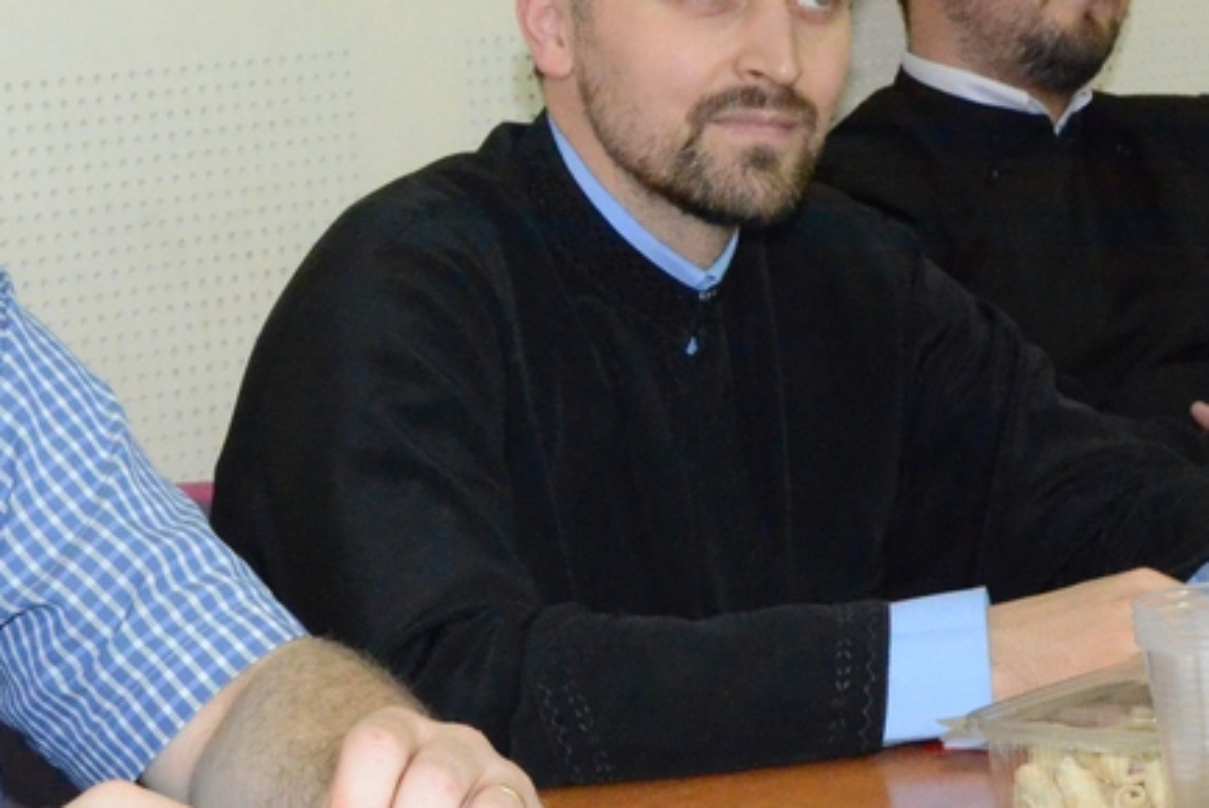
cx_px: 329
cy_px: 479
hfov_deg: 17.5
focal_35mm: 116
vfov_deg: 11.8
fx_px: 3898
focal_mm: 28
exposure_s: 1/60
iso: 6400
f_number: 11
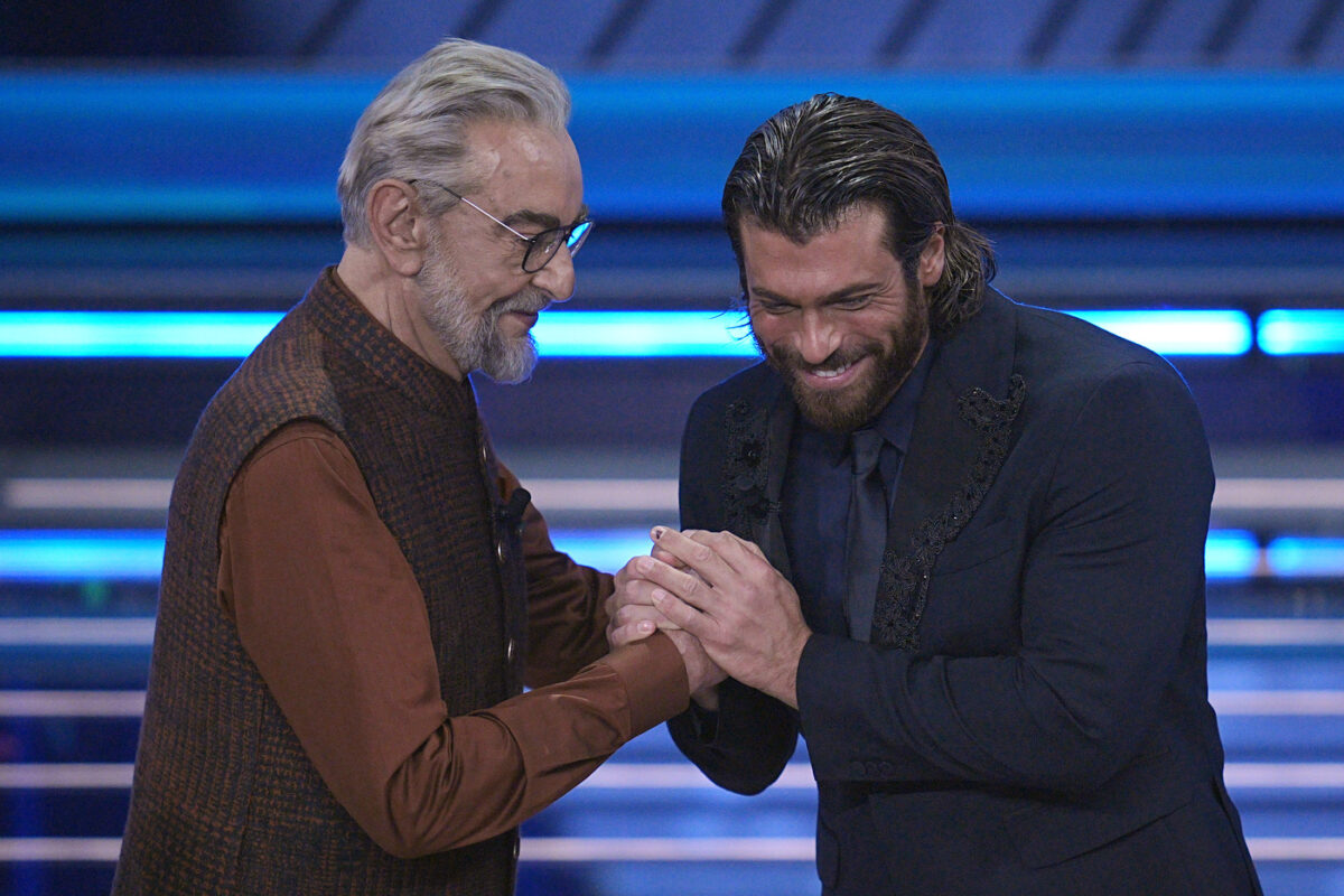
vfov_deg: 3.4
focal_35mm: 400
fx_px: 14932
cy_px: 448
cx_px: 672
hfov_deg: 5.2
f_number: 3.2
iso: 4000
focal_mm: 400
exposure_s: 1/800
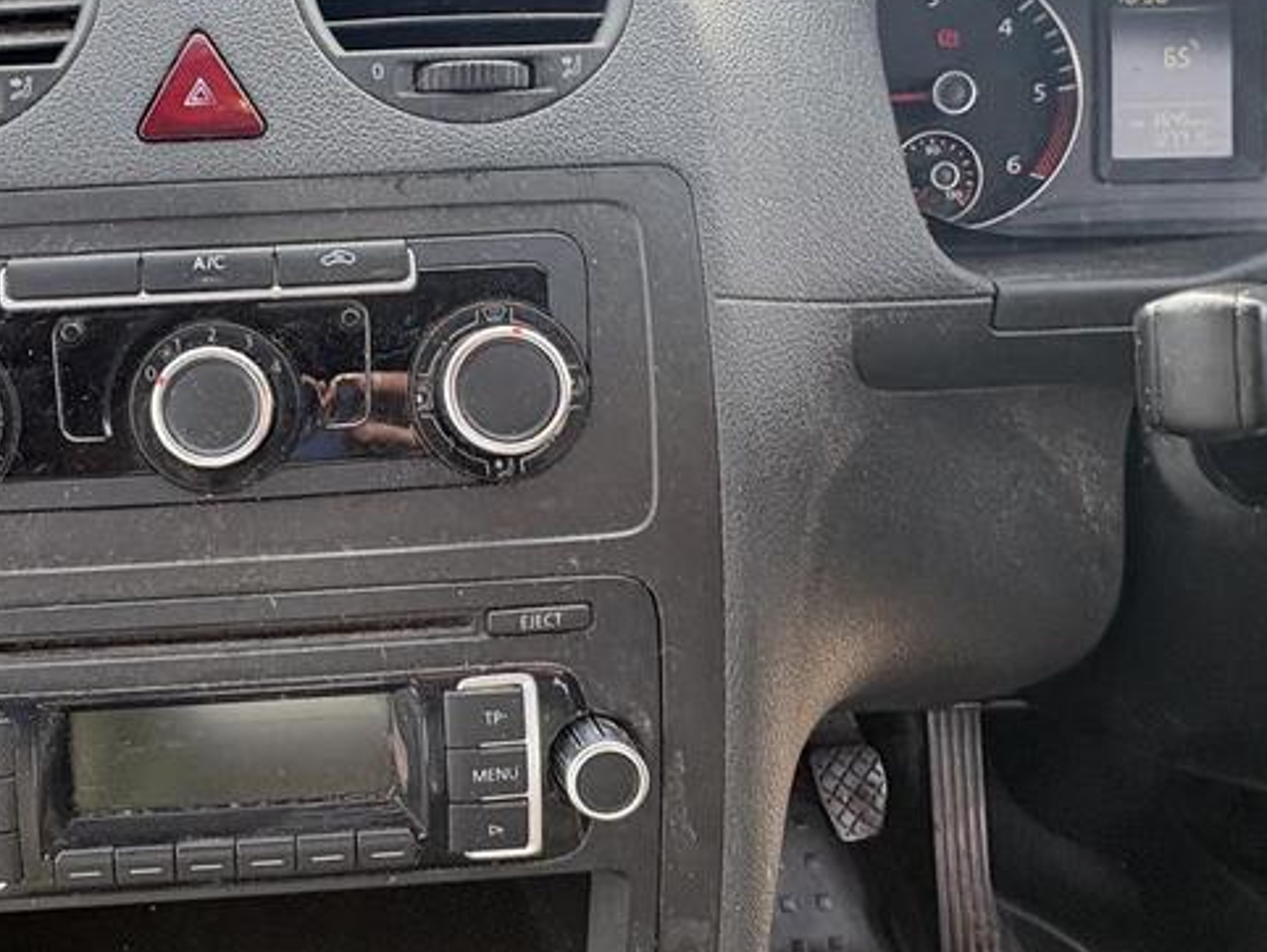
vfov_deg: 52.4
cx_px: 323
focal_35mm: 26
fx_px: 952
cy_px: 345
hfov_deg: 63.5
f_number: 2.2
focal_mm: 2.22
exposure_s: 1/114
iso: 80
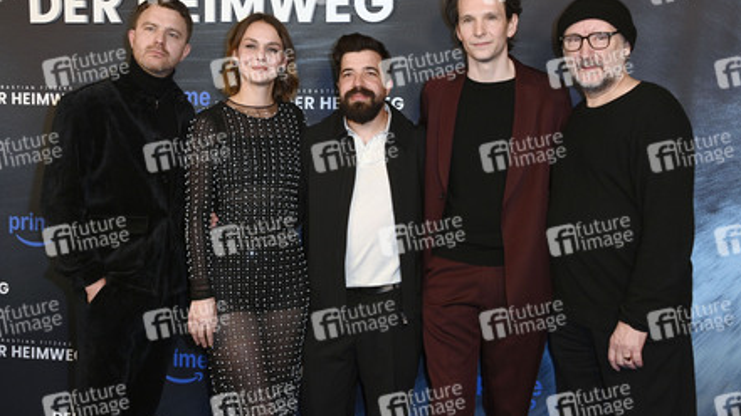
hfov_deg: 45.5
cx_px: 377
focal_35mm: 45
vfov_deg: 26.5
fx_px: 884
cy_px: 195
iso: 1600
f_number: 6.3
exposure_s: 1/250
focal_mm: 42
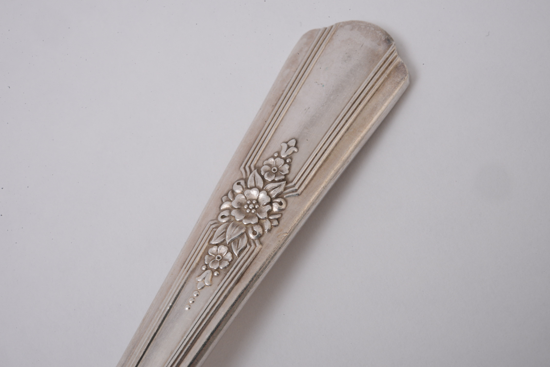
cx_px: 275
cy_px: 184
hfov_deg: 33.4
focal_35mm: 60
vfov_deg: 22.6
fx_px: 917
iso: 1000
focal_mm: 60
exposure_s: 1/100
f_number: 32
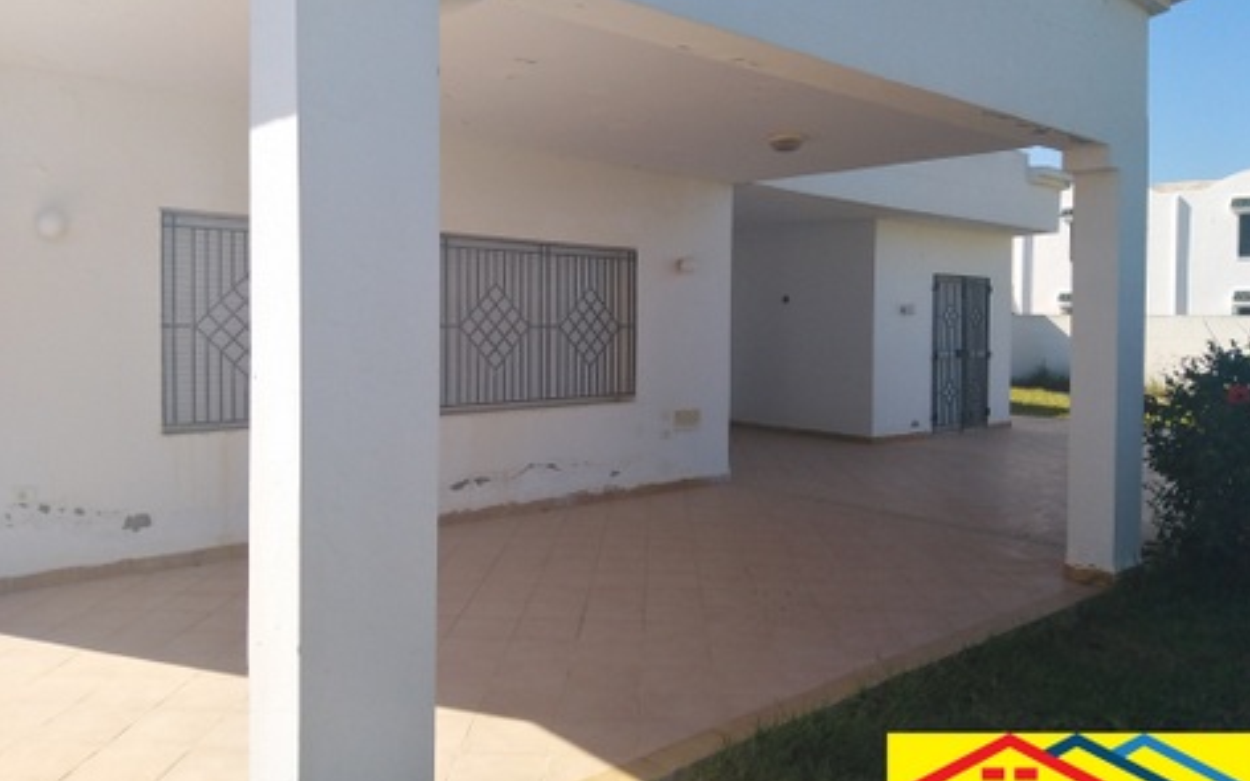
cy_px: 344
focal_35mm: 28
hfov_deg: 66.5
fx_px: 954
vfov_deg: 44.5
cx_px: 630
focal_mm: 3.59
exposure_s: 1/1531
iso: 100
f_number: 1.8
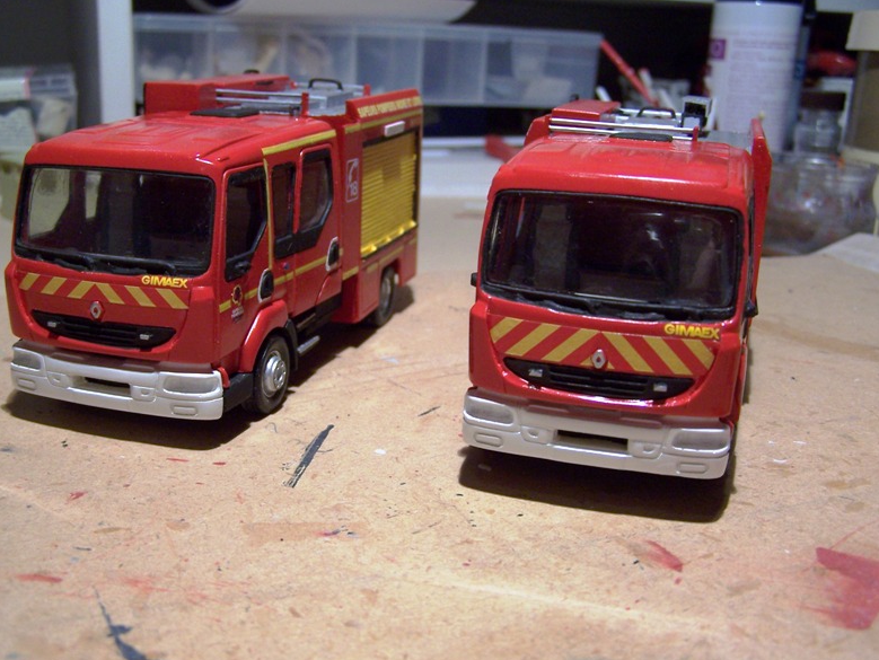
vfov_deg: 36.8
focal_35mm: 39
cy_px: 337
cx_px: 431
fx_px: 991
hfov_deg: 47.8
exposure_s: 1/30
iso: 140
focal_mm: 6.3
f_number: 2.8
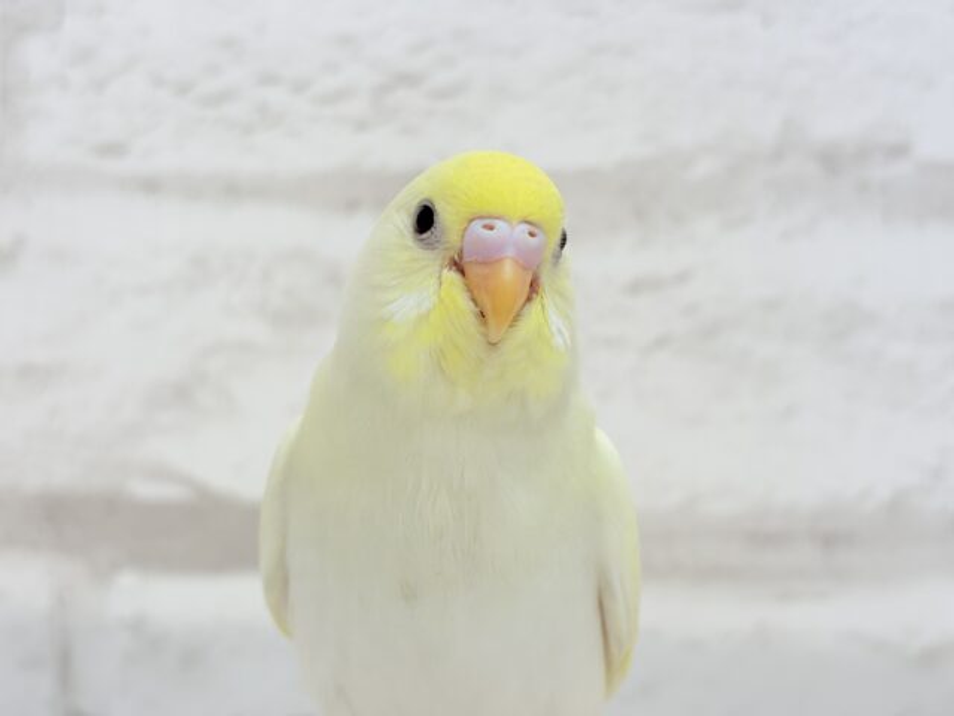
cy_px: 358
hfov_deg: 36.8
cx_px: 477
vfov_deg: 28.0
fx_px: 1433
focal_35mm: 52
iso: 32
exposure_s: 1/50
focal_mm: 5.96
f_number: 1.6
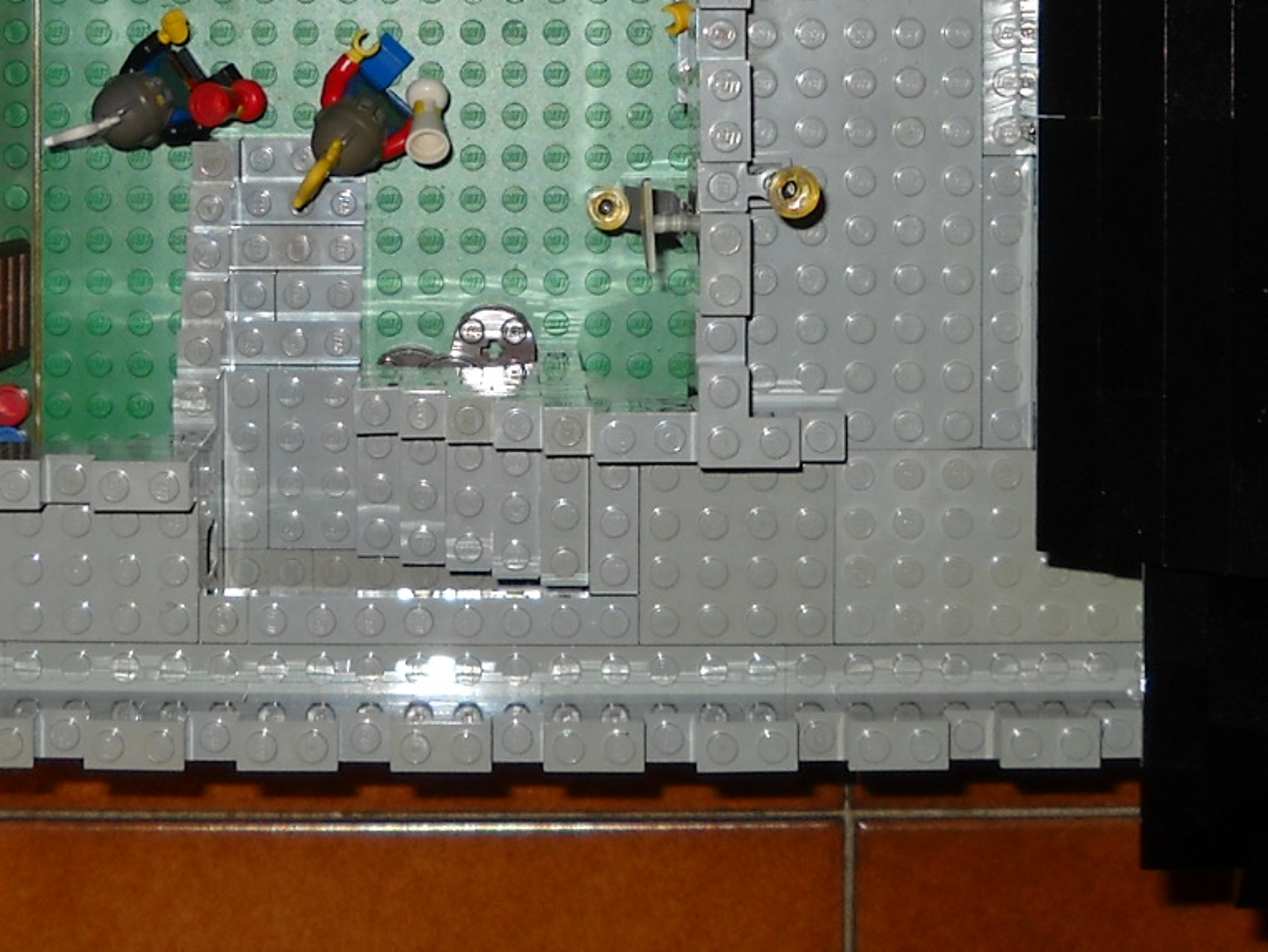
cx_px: 452
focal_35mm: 110
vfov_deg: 13.3
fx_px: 4031
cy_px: -5
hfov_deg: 17.8
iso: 64
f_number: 3.1
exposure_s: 1/30
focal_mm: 6.72
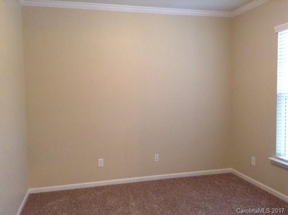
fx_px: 274
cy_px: 108
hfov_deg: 55.4
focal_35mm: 33
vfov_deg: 42.8
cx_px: 144
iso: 250
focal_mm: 3.3
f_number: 2.4
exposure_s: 1/25
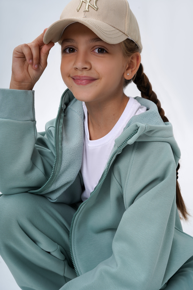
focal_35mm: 50
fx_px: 402
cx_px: 96
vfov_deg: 39.6
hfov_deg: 27.0
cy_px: 145
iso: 100
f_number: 9
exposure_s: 1/160
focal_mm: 50
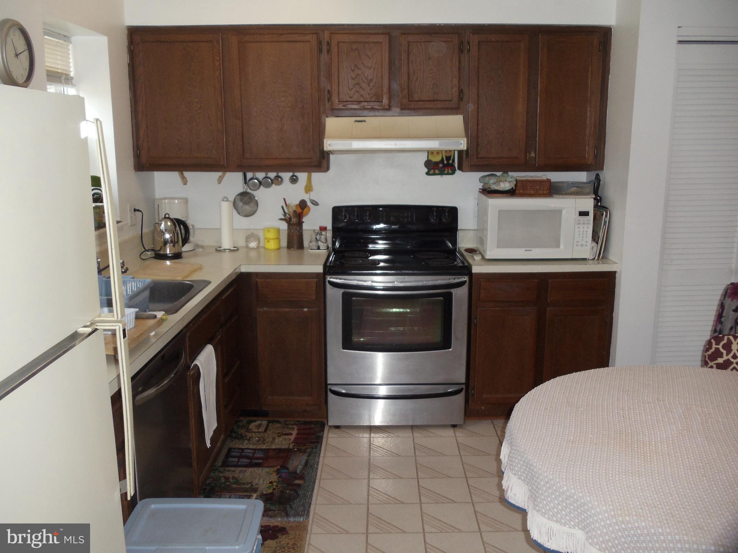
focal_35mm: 44
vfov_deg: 32.9
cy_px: 276
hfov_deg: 42.9
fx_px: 938
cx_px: 369
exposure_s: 1/30
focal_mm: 6
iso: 200
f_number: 3.5
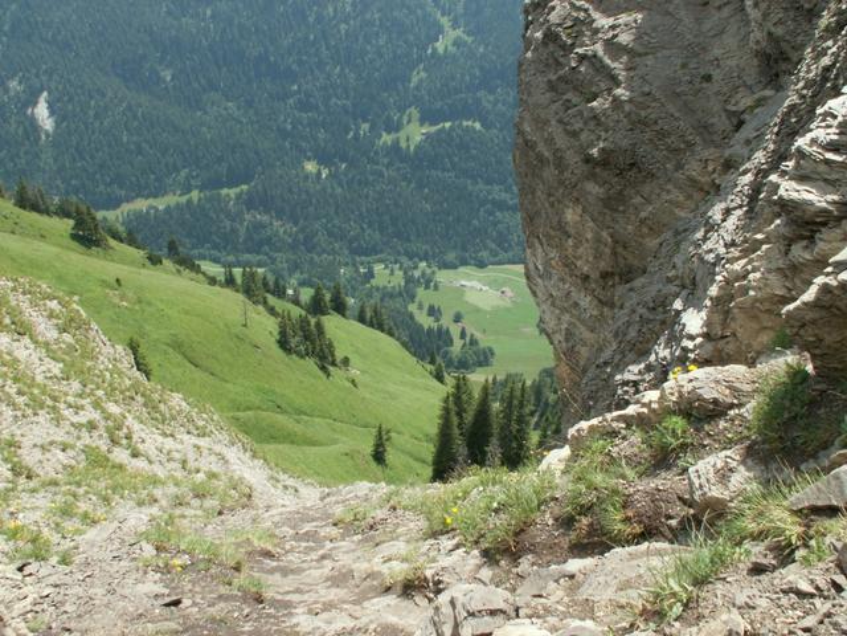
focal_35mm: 35
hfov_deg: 52.6
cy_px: 318
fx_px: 856
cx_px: 424
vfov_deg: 40.7
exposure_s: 1/160
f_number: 5.6
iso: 50
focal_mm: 5.86
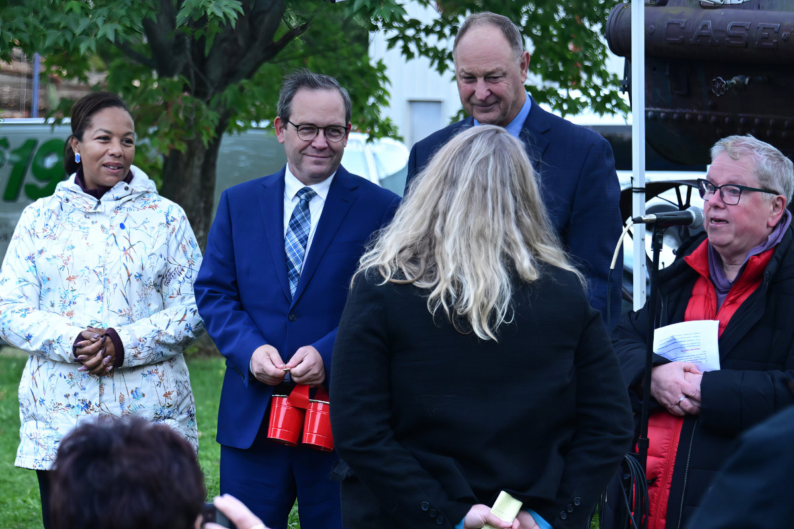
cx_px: 397
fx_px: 1984
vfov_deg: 15.2
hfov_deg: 22.6
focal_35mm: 90
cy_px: 264
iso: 1600
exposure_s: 1/160
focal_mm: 90
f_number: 5.3
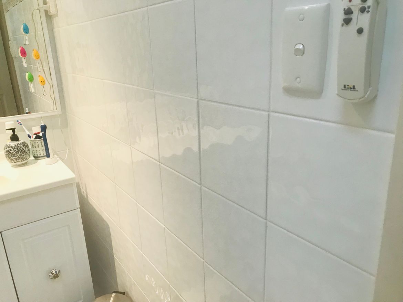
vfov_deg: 49.8
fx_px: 326
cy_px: 151
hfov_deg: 63.4
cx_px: 202
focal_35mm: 28
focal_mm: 3.99
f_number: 1.8
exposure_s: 1/33
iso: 40
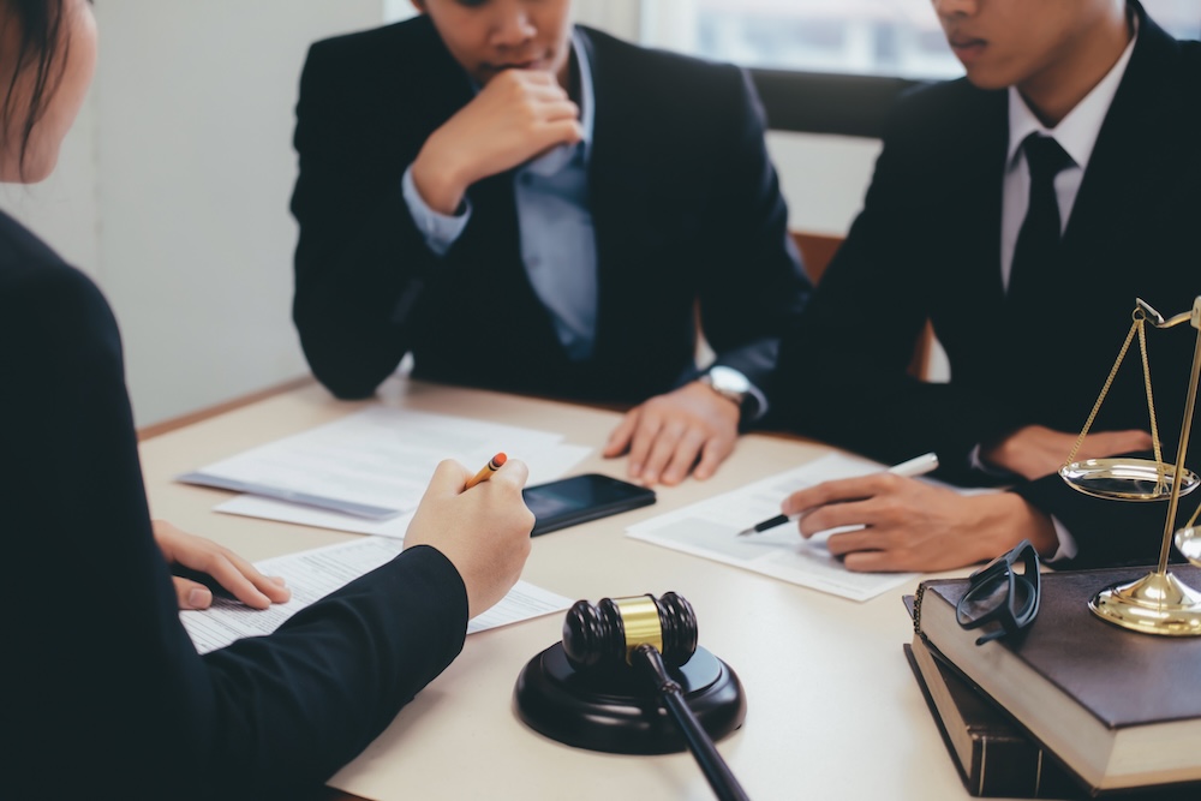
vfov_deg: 25.5
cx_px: 600
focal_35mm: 53
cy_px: 400
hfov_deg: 37.5
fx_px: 1768
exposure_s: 1/125
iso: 250
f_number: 2
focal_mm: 35
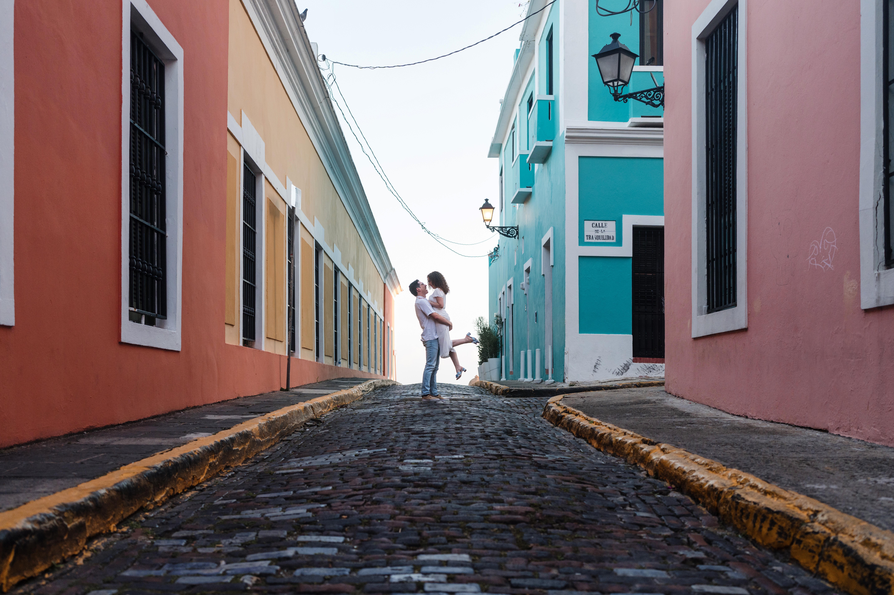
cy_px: 298
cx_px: 447
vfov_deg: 37.8
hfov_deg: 54.5
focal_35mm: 35
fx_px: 869
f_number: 2.8
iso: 800
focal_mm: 35
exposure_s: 1/640
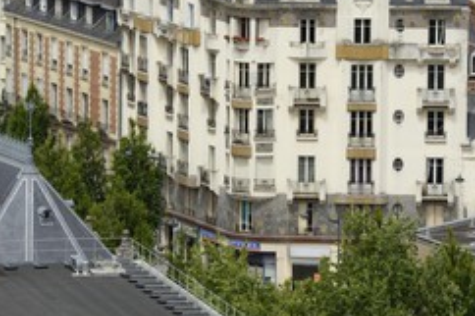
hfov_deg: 5.9
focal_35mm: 347
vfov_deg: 4.0
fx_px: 4575
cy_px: 92
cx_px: 173
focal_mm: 200
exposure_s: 1/320
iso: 400
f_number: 16
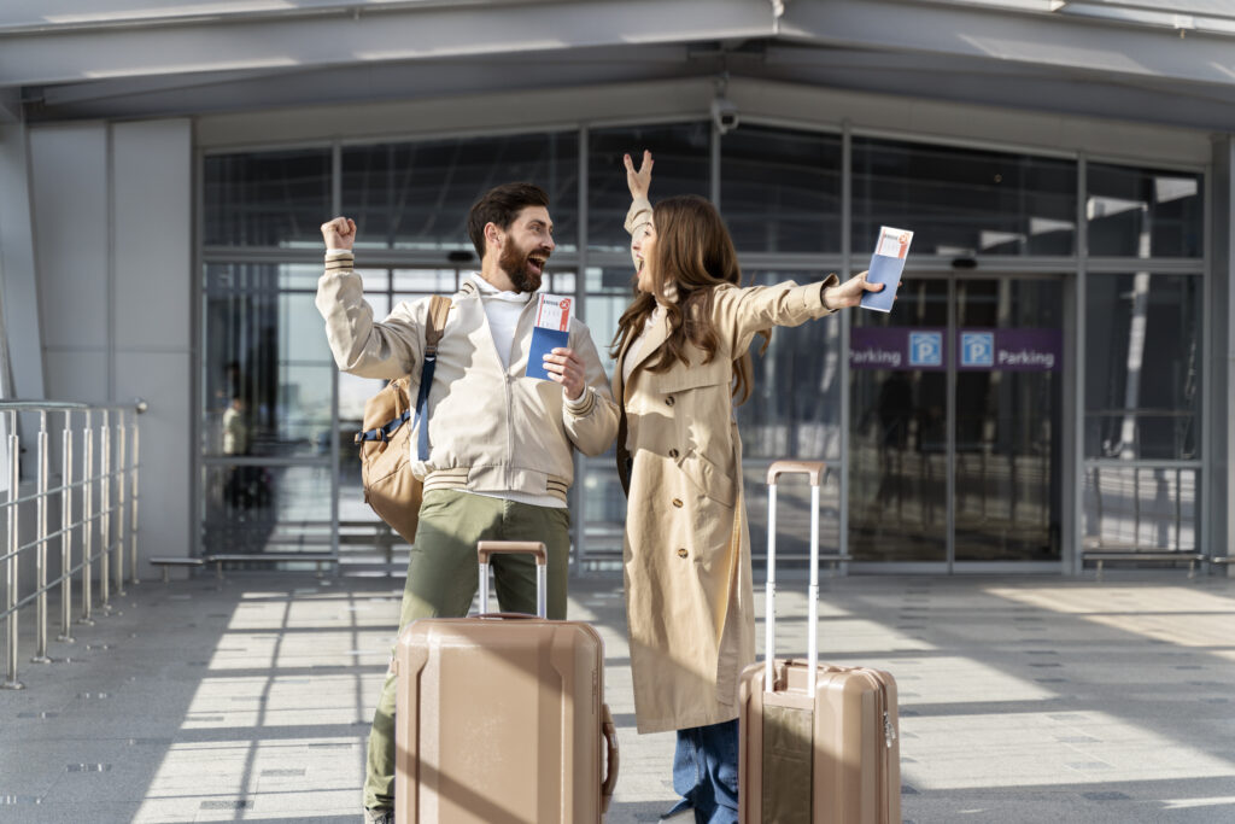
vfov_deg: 19.7
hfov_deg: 29.2
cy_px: 412
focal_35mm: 69
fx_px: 2367
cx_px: 618
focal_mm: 69
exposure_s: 1/640
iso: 160
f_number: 2.8
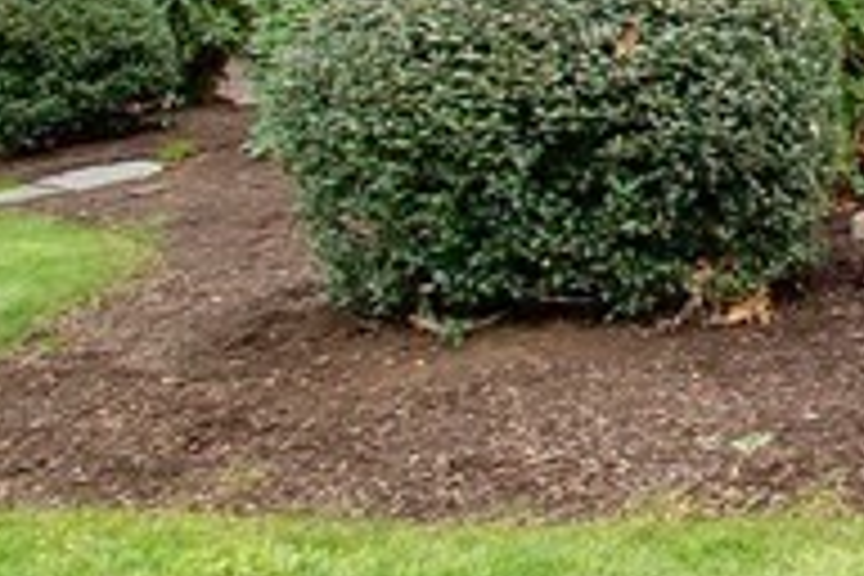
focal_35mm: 80
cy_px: -106
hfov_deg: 18.0
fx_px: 1920
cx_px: 1696
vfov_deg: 16.4
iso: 200
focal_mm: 10
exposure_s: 1/160
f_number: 6.3
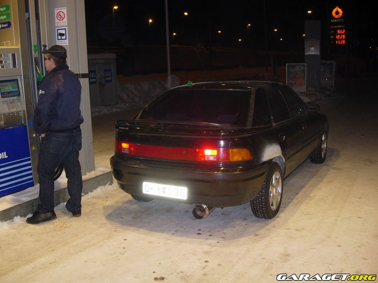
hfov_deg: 49.0
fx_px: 415
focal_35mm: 38
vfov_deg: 37.7
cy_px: 142
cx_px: 189
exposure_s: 1/85.4
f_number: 2.8
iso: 105
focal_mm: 7.8
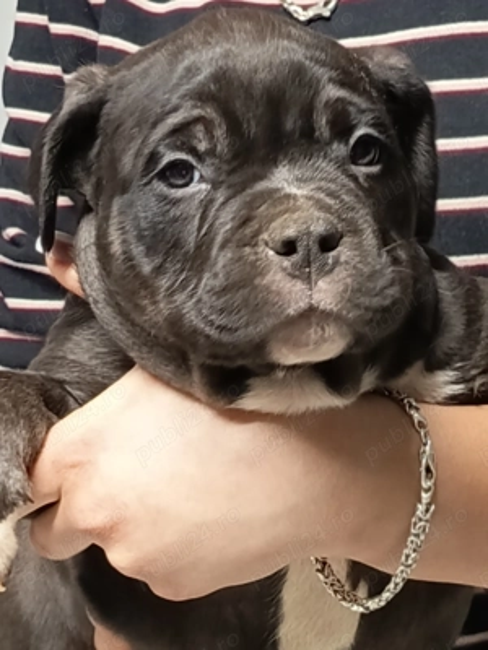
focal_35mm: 119
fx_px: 2237
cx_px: 244
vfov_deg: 16.6
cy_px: 325
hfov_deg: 12.5
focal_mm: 5.27
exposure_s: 1/25
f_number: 1.7
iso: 800
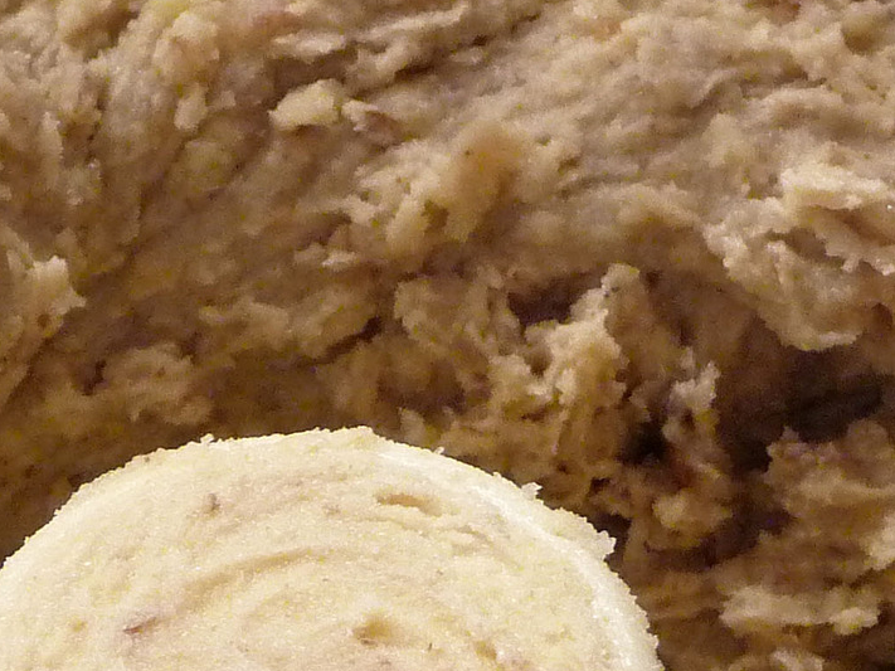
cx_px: 408
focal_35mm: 162
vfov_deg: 9.1
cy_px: 621
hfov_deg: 12.2
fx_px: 4188
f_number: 4.2
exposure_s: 1/30
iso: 320
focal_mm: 8
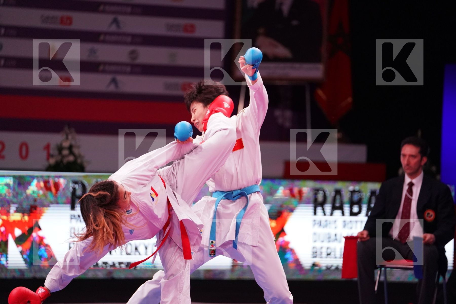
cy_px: 152
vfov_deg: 8.2
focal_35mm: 167
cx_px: 228
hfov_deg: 12.3
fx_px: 2115
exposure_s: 1/1000
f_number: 2.8
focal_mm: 167
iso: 5000
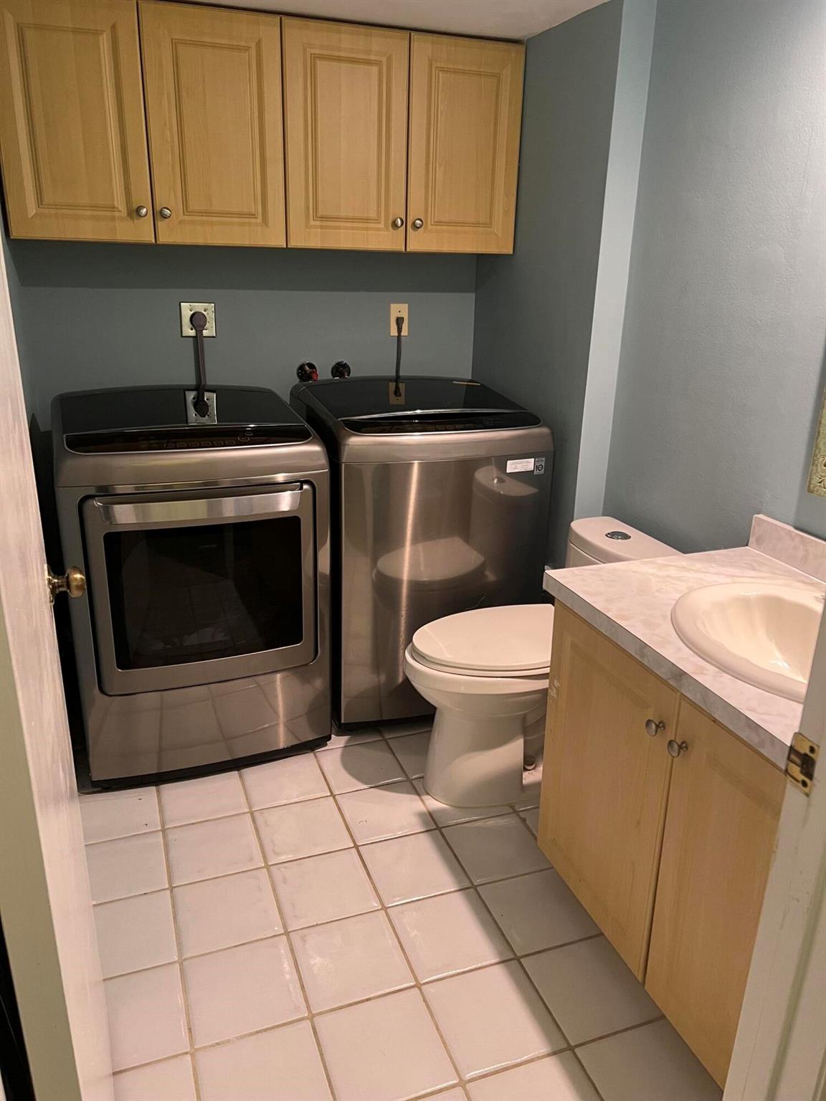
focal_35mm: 26
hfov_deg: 53.1
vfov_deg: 67.3
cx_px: 413
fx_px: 827
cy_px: 550
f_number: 1.5
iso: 250
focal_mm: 5.7
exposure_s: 1/60
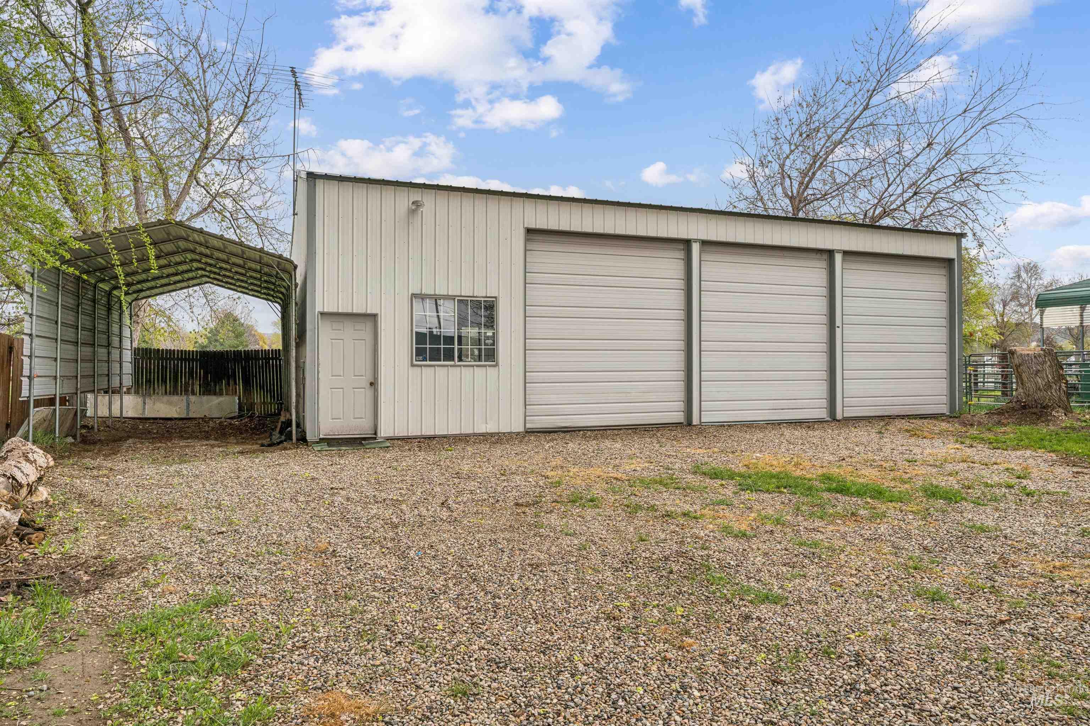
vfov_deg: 53.1
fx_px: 727
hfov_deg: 73.7
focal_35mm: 24
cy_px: 363
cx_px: 545
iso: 400
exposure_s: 1/160
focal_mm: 24
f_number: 13
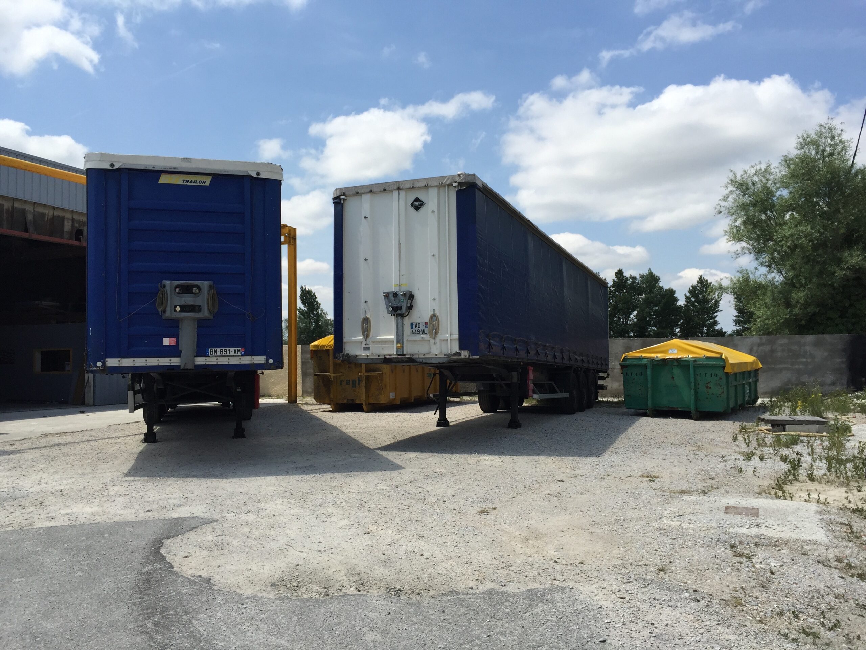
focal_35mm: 29
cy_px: 325
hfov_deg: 61.7
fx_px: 726
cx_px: 433
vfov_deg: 48.2
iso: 32
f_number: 2.2
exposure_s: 1/2639
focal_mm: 4.15
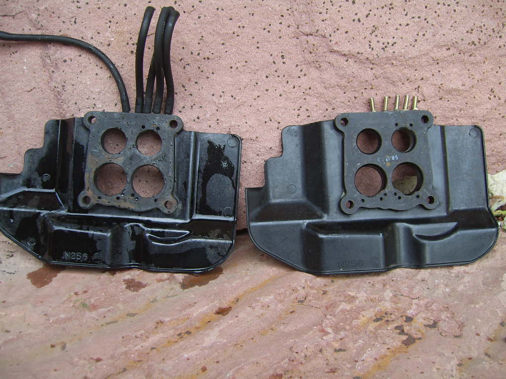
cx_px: 253
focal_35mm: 38
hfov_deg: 49.0
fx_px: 555
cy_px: 190
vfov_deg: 37.7
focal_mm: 7.8
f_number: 2.8
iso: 50
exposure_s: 1/40
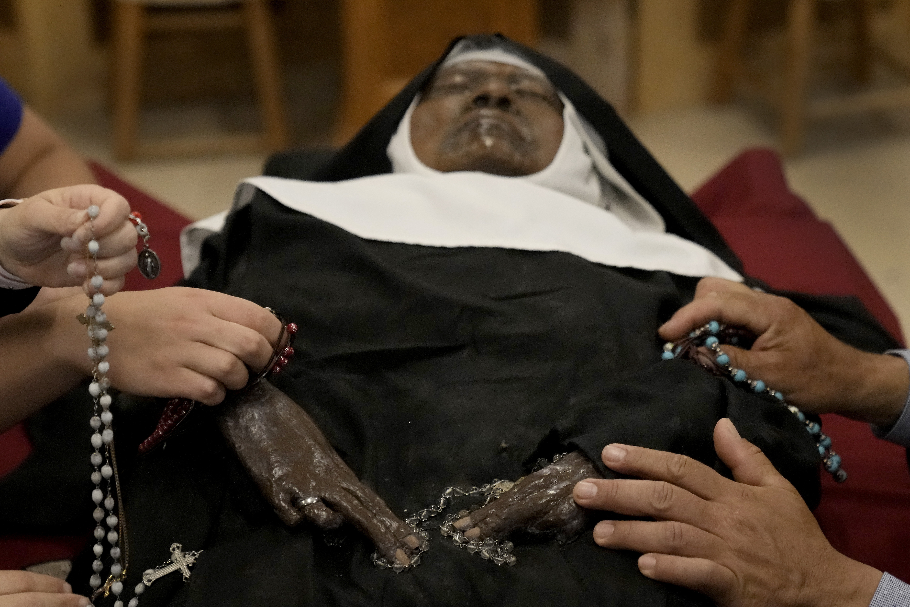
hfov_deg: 19.5
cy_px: 304
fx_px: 2654
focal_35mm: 105
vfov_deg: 13.0
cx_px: 455
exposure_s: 1/250
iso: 6400
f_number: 2.8
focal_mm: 70
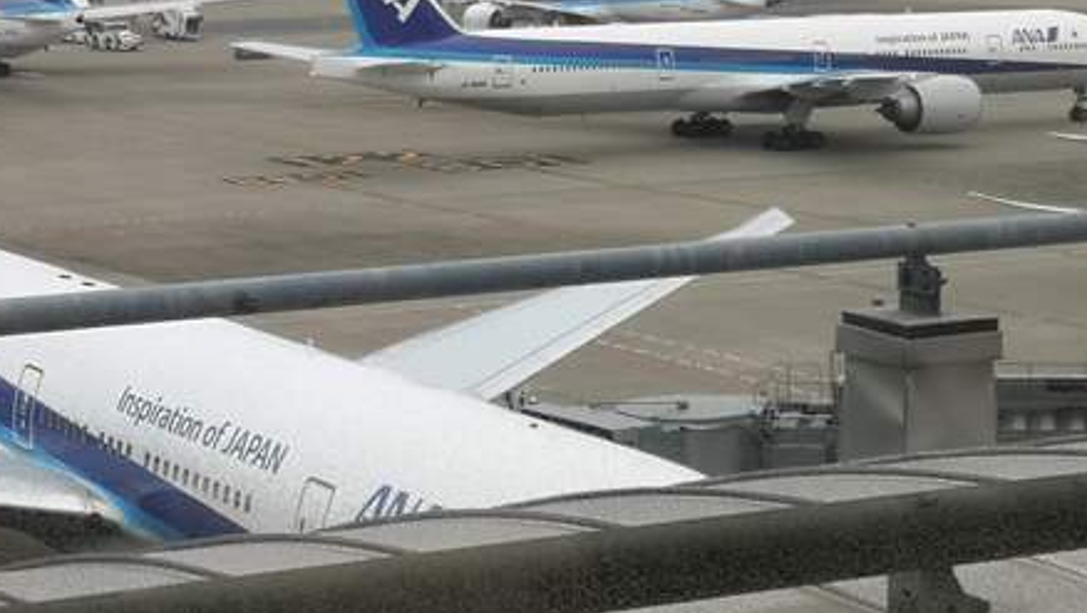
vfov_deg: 11.9
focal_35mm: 102
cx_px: 263
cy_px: 186
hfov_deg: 20.8
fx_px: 2942
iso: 50
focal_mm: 3.95
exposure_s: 1/661
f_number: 1.8
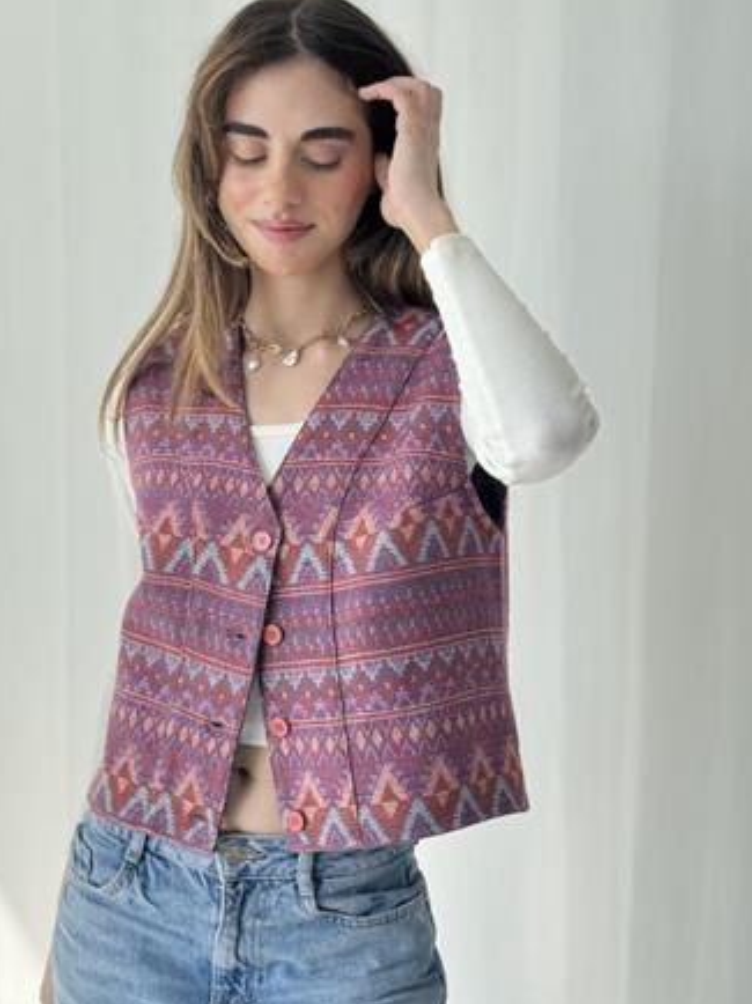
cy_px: 485
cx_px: 338
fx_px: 1711
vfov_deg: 32.7
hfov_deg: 24.8
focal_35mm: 59
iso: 64
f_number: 1.78
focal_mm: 6.76
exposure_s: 1/221
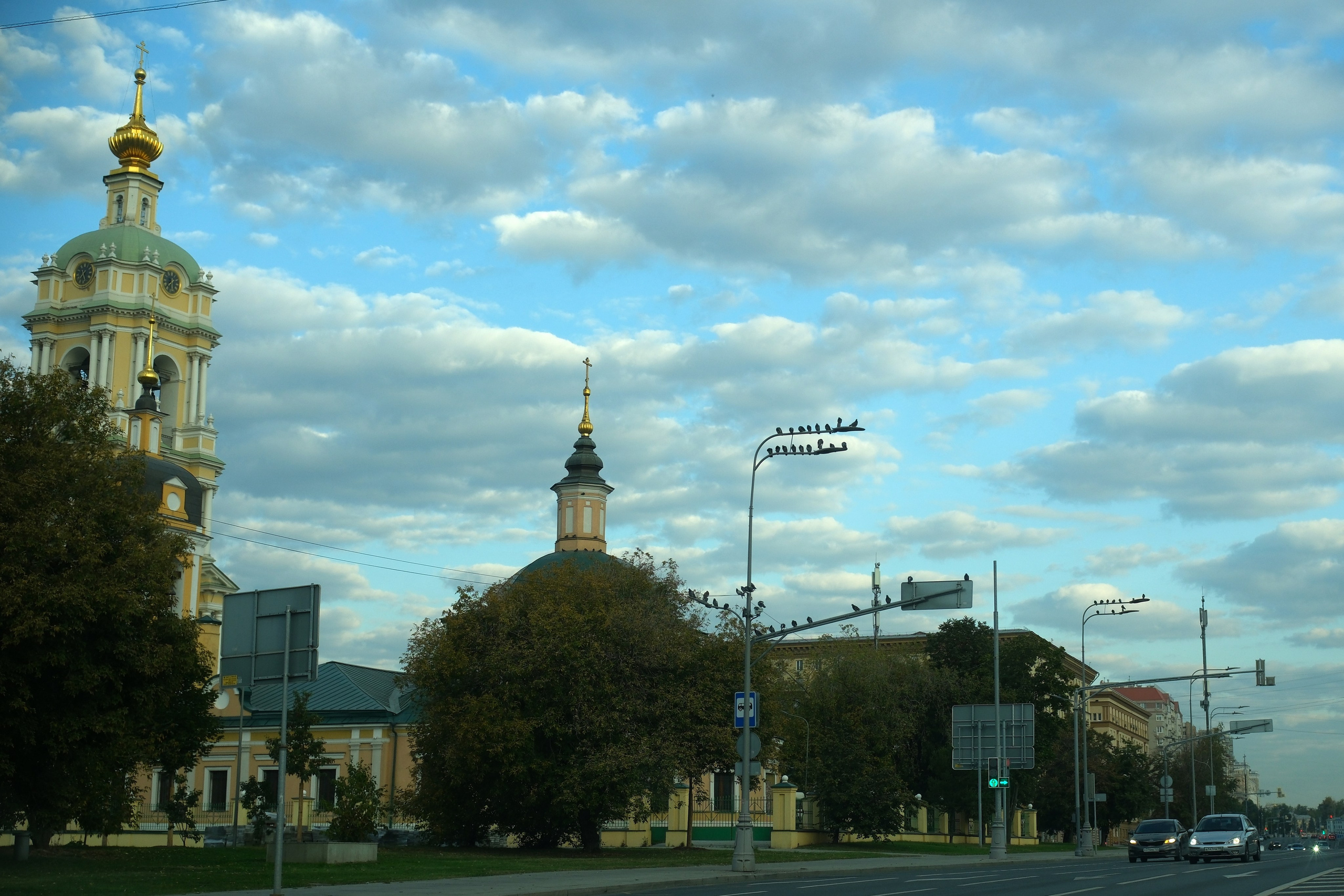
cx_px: 672
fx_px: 1531
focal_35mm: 41
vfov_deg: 32.6
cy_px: 448
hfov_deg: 47.4
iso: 320
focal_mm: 27
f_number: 5.6
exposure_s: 1/640
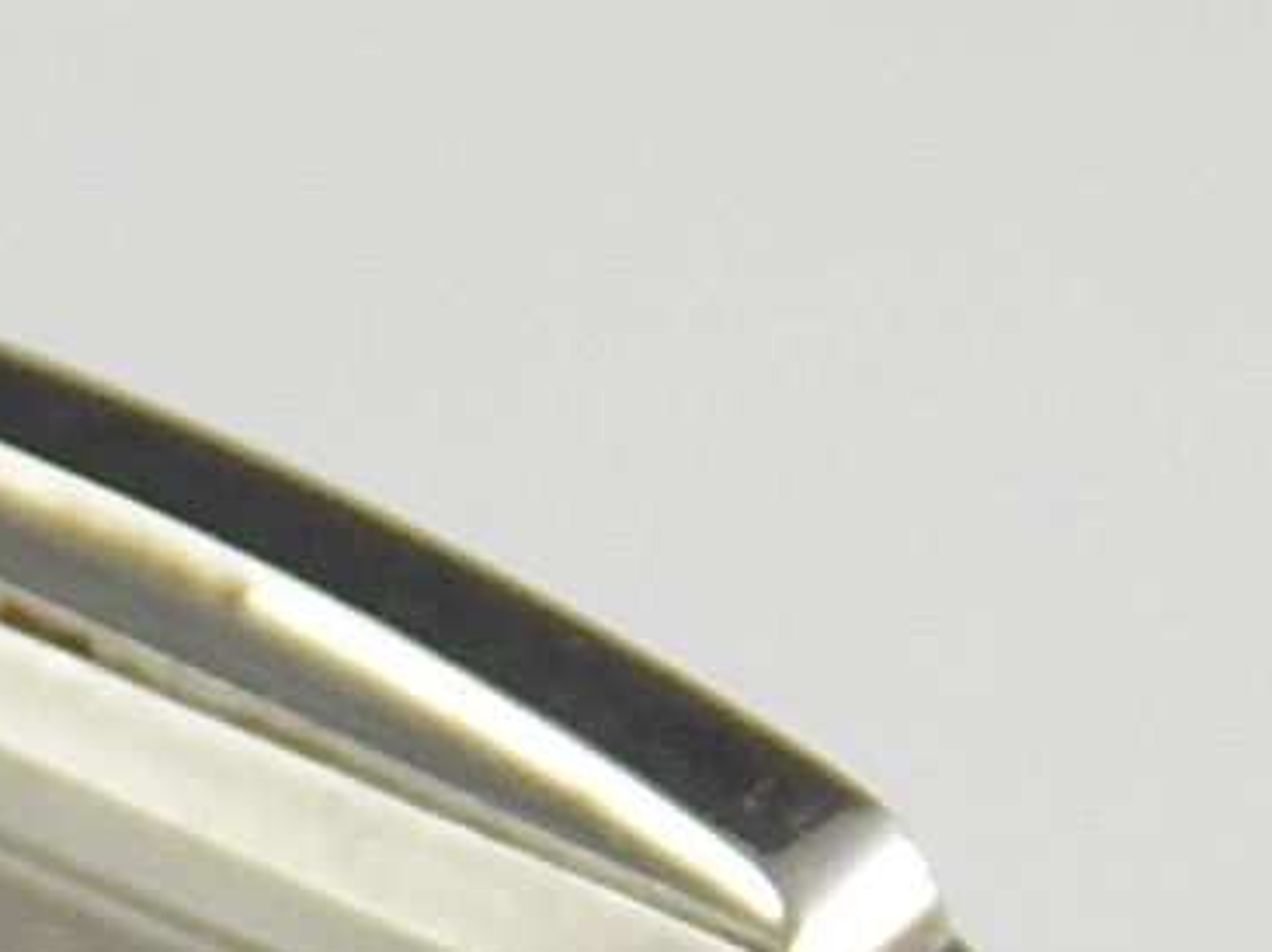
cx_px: -1091
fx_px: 18324
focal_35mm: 499
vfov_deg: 3.0
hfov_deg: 3.9
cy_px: 1946
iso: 280
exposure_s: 1/30
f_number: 4.6
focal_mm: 20.5
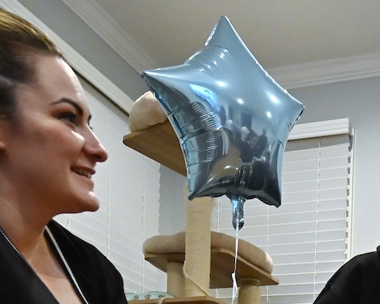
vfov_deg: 21.1
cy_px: 501
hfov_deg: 30.9
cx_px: 387
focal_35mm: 56
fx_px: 630
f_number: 4
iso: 3200
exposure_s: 1/160
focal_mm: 14
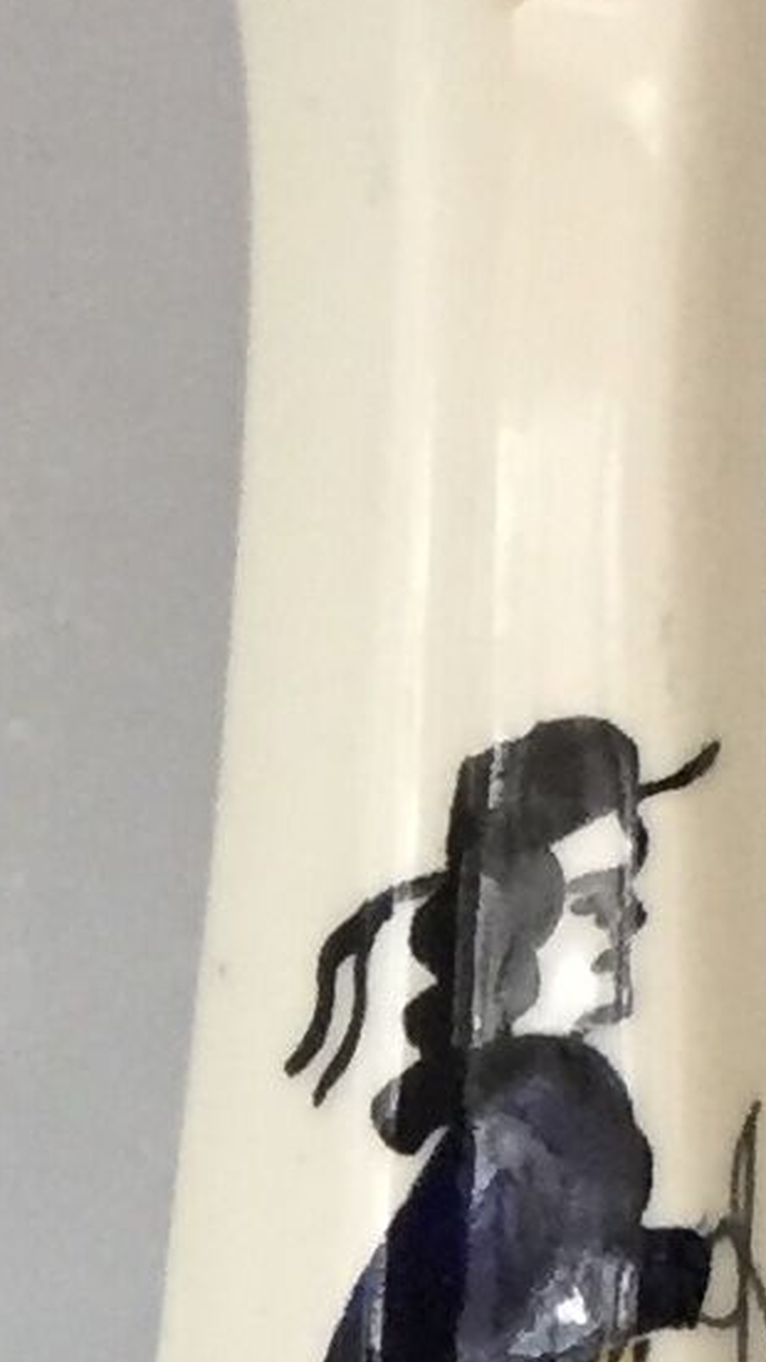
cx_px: -1038
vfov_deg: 11.3
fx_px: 6751
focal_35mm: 187
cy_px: 1624
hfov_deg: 6.2
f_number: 2.2
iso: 200
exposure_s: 1/33
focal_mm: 4.15
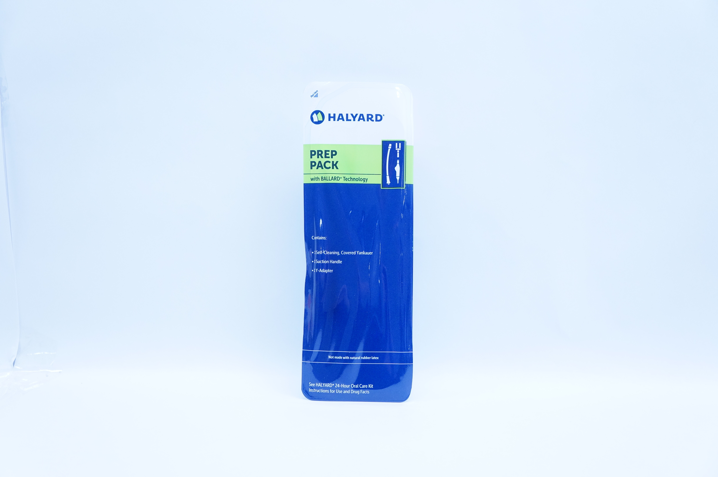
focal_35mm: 38
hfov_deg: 51.3
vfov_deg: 35.4
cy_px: 238
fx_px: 747
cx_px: 359
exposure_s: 1/160
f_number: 4.5
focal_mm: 25
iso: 800
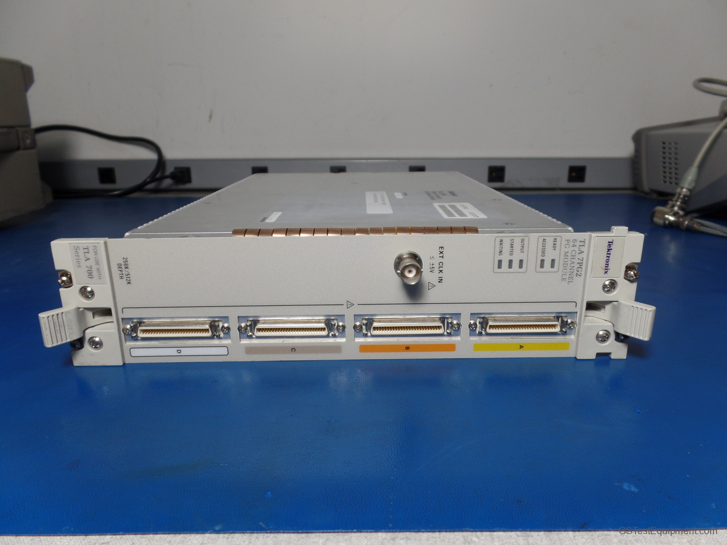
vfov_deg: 58.9
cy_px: 272
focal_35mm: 23
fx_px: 483
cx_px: 364
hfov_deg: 73.9
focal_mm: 4.1
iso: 80
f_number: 3.2
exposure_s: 1/45
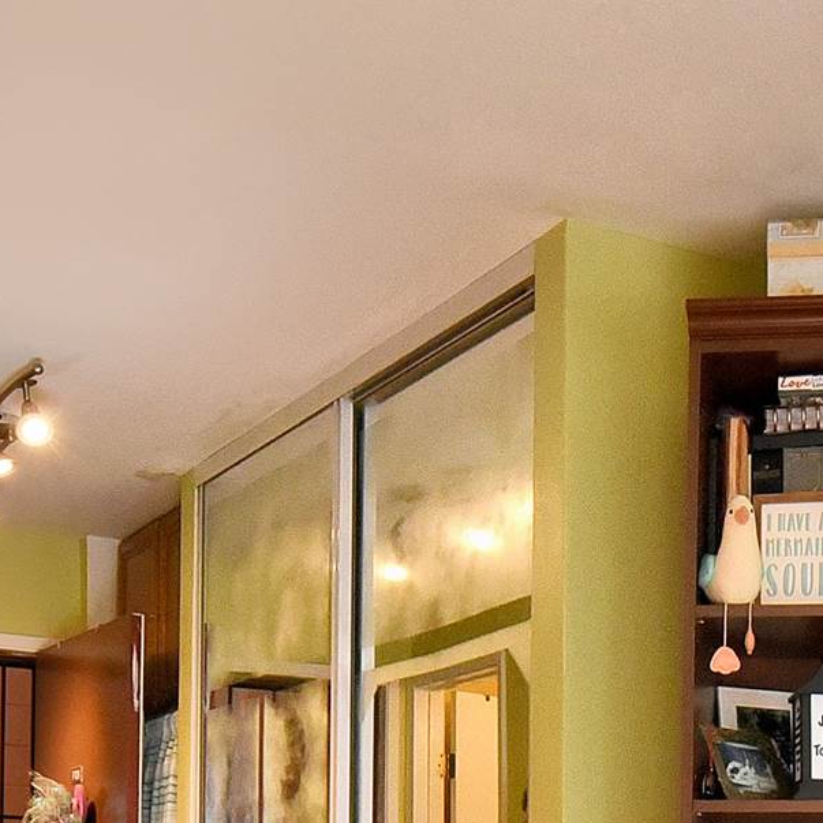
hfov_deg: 26.1
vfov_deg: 24.1
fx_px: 1748
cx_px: 625
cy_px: 984
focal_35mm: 65
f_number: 16
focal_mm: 15
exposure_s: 1/60
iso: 4000
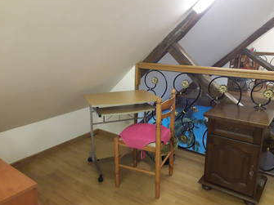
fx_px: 229
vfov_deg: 48.2
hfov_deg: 61.7
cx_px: 139
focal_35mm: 29
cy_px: 98
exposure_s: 1/50
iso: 250
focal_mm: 3.6
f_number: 1.9
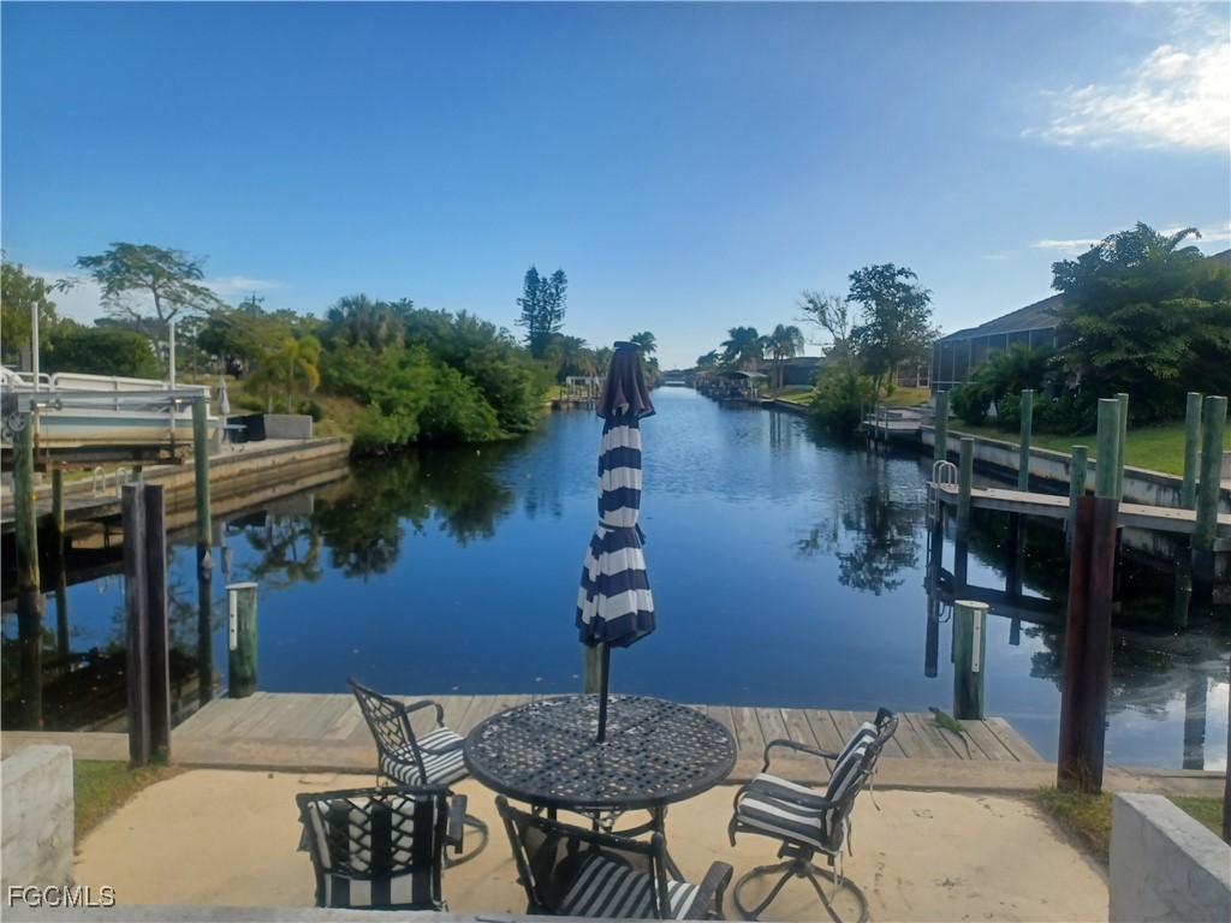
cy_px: 462
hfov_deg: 69.4
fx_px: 889
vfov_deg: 54.9
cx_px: 616
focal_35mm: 25
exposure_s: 1/515
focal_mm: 4.6
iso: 32
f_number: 1.8
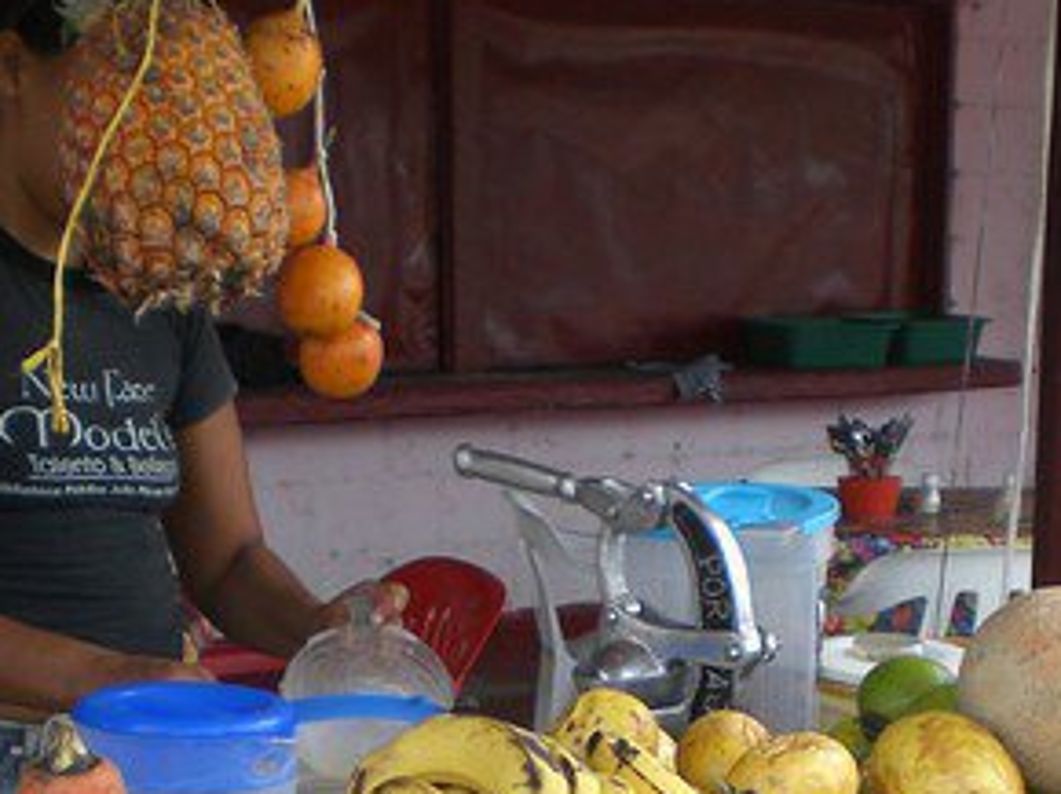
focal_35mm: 84
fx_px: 2573
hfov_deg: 23.3
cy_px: 783
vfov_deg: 17.2
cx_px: 520
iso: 50
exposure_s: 1/250
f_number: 3.1
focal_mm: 6.3
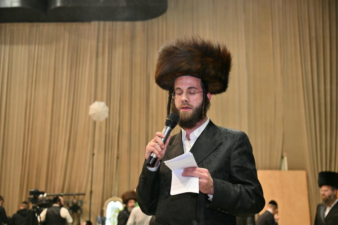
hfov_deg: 38.2
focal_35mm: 52
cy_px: 112
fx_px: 488
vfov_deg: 26.0
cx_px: 169
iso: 400
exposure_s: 1/200
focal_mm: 52
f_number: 4
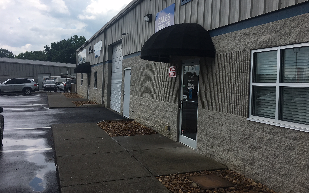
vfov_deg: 40.5
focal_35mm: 31
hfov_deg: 61.2
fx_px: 261
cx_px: 155
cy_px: 84
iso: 25
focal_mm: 4.15
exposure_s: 1/1183
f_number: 2.2
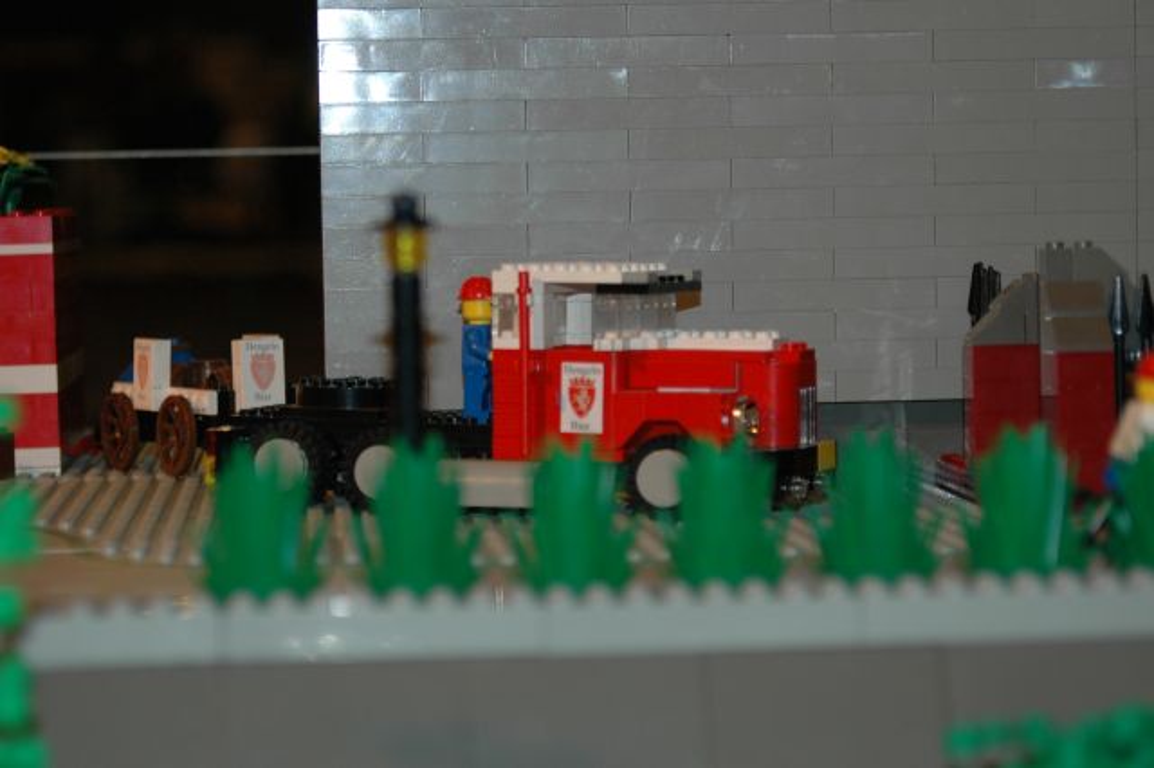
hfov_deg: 17.1
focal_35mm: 120
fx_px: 3845
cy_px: 384
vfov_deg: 11.4
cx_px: 577
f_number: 5.6
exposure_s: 1/60
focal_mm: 80
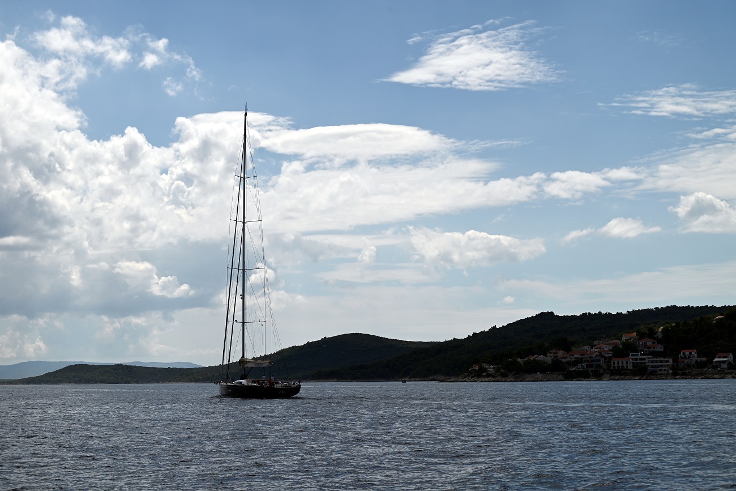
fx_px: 1431
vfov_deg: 19.5
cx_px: 368
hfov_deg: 28.8
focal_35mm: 70
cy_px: 246
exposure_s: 1/1000
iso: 100
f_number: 9
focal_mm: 70
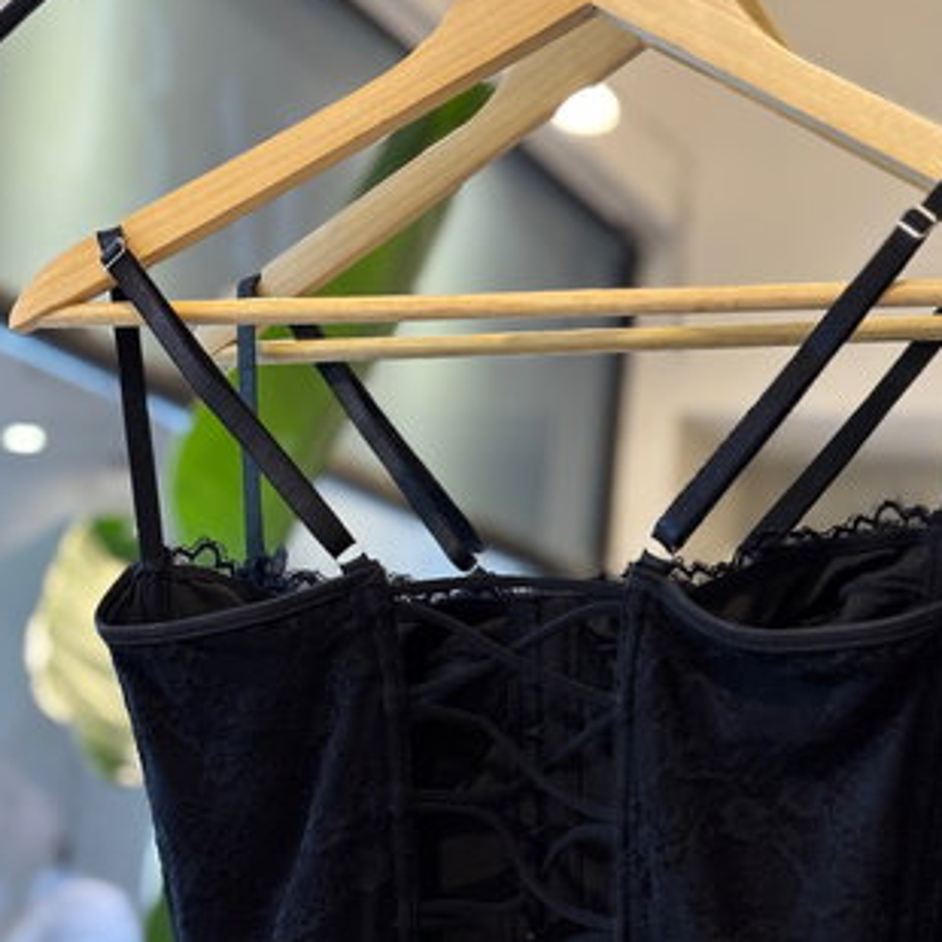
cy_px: 643
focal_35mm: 79
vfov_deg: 21.8
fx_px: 2432
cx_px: 593
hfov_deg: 21.9
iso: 160
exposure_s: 1/50
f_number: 1.6
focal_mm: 5.96
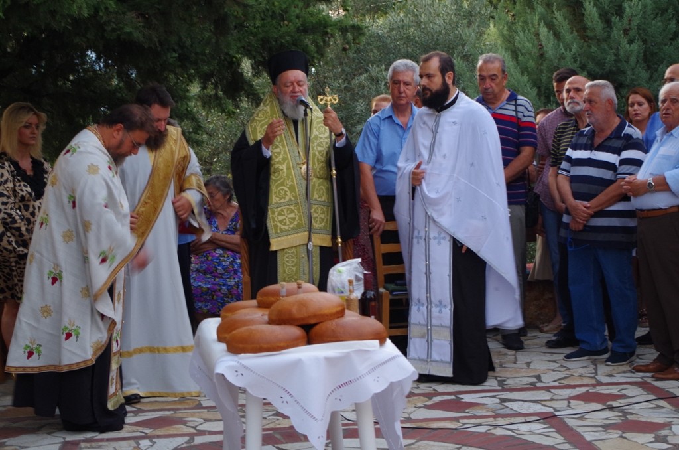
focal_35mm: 82
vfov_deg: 16.6
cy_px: 225
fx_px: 1543
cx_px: 340
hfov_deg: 24.8
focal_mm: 55
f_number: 5.6
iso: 800
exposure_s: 1/13
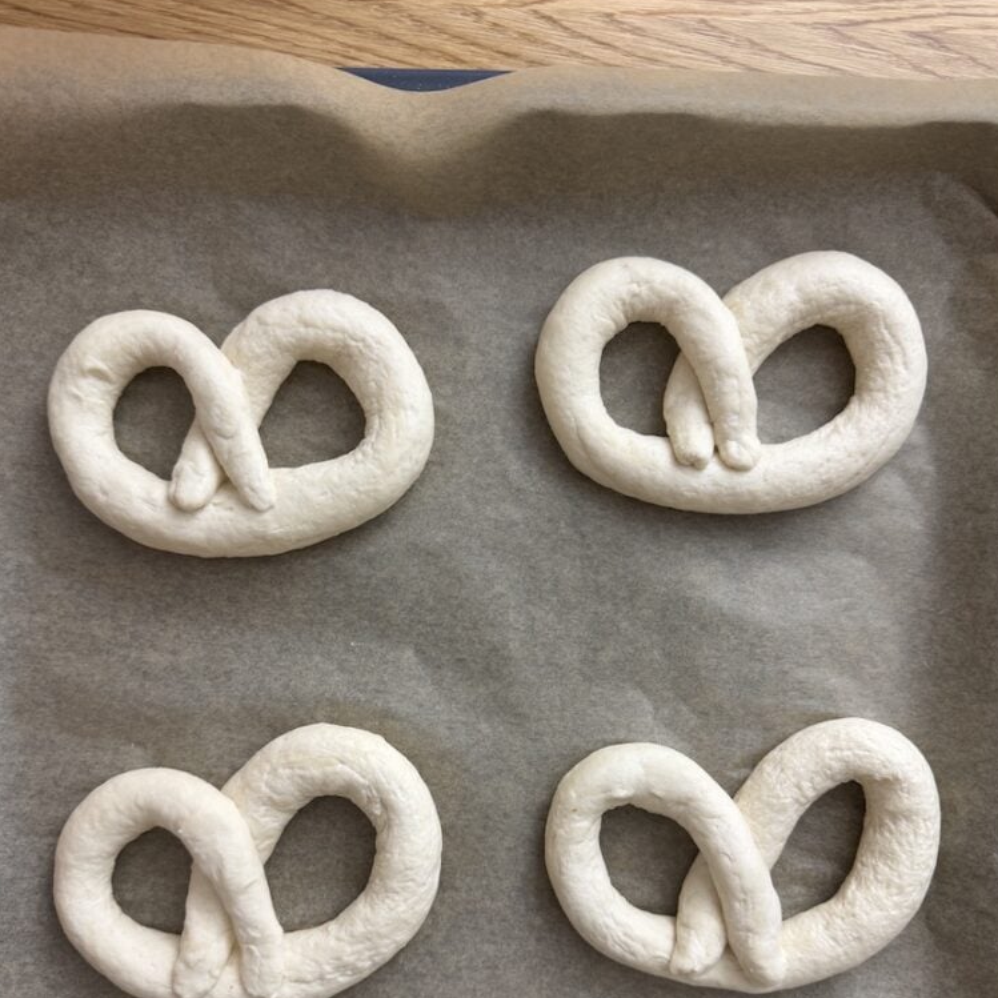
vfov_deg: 55.2
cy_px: 600
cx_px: 505
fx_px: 946
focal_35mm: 29
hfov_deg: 55.6
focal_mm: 6.76
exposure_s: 1/51
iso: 160
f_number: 1.78
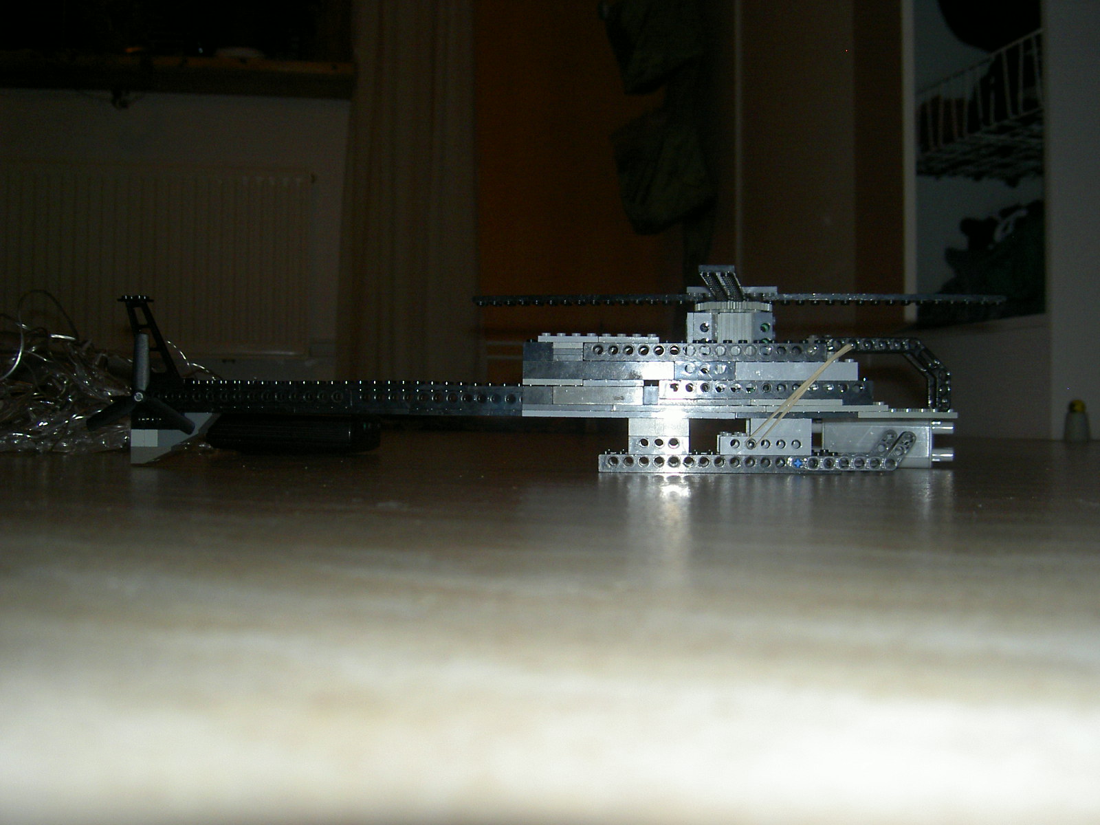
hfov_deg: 47.9
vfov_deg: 36.8
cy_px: 412
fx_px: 1239
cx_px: 550
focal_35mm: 39
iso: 100
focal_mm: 8
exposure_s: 1/59.5
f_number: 2.8
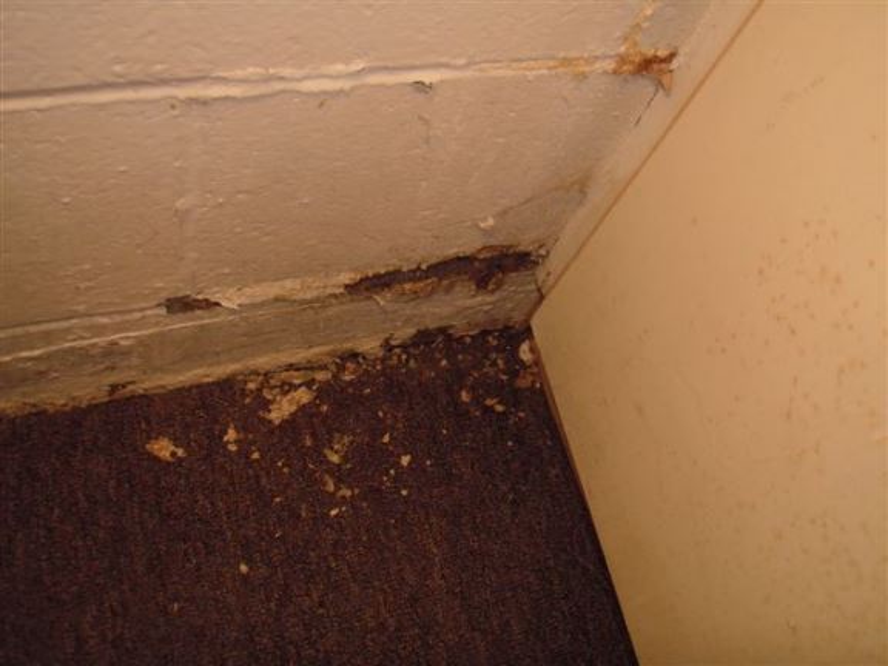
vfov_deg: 37.7
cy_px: 333
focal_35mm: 38
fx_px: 975
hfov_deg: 49.0
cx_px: 444
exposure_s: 1/30
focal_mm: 6.7
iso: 125
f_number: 3.5
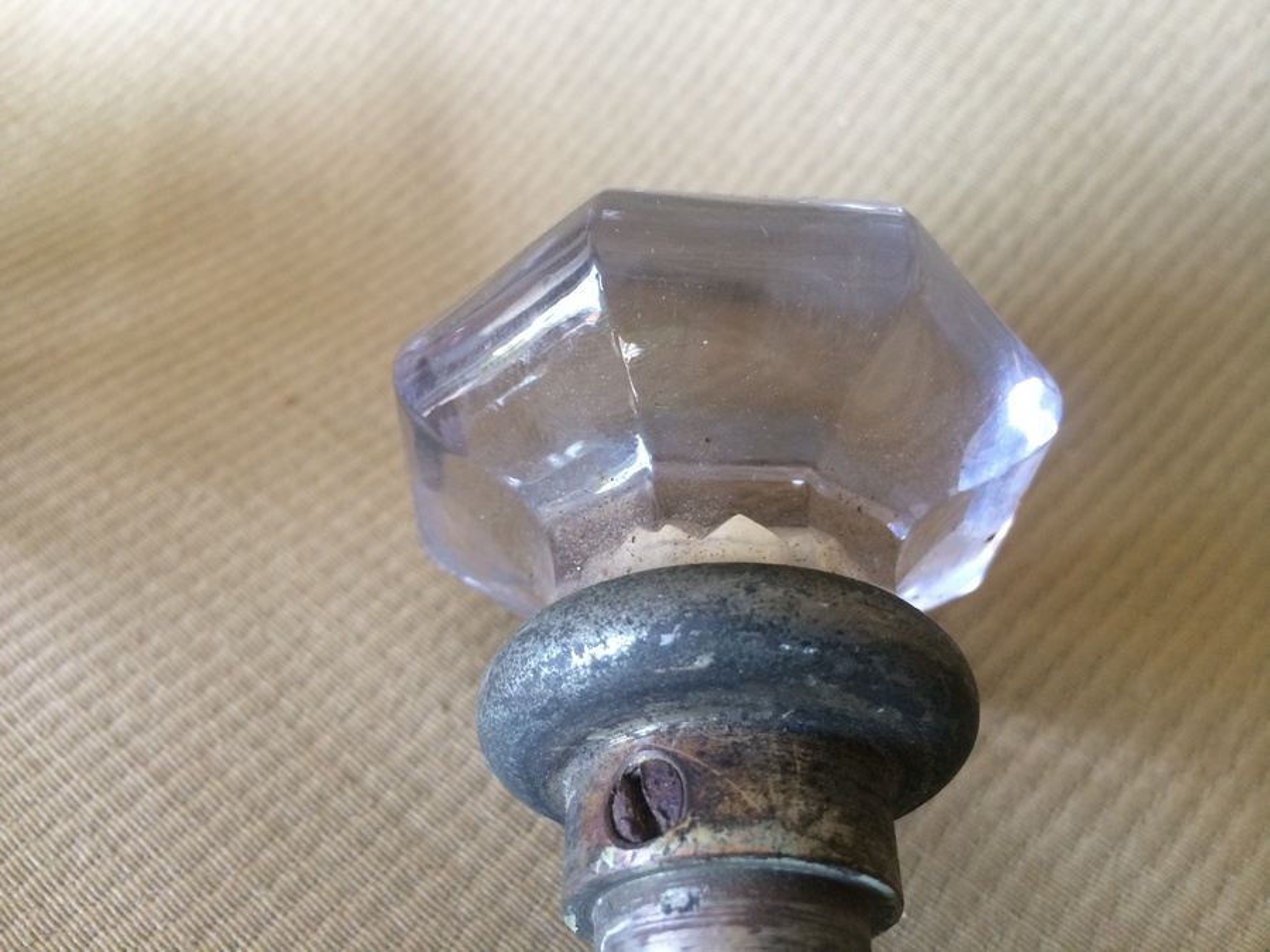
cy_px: 476
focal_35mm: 30
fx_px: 1101
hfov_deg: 60.0
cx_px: 635
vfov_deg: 46.8
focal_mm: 4.12
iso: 100
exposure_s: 1/30
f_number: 2.2
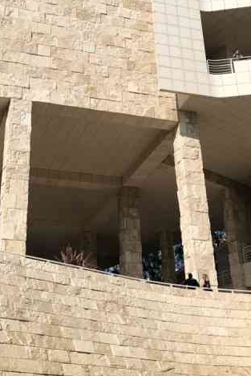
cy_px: 113
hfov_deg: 22.6
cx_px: 95
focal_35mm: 60
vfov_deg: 33.0
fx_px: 627
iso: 25
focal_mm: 3.99
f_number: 1.8
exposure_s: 1/4425
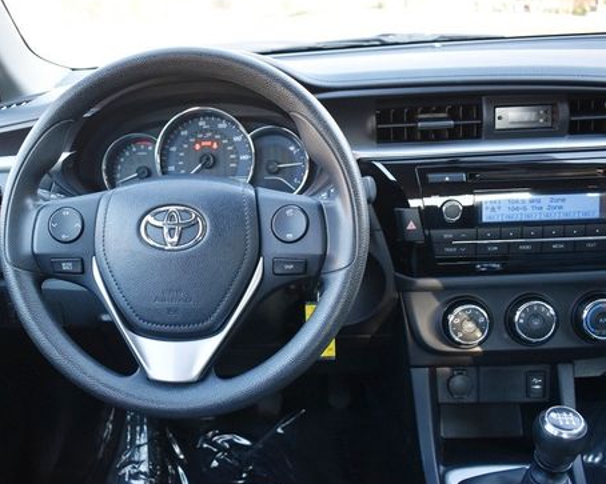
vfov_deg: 35.9
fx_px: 747
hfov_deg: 43.6
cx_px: 211
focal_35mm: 42
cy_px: 245
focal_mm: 21
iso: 800
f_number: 3.8
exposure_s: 1/125
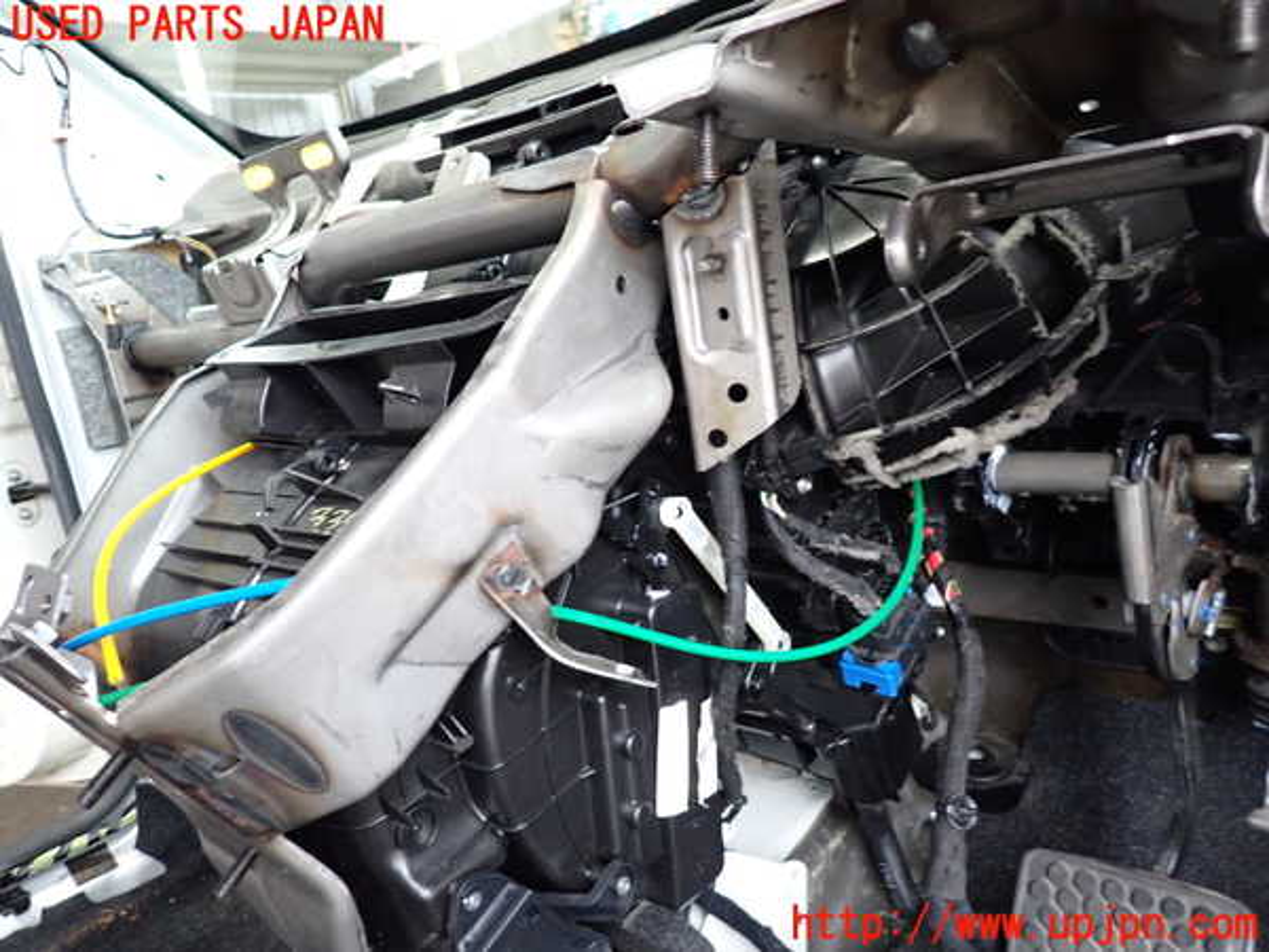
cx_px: 634
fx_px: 916
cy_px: 476
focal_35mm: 25
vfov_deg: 54.9
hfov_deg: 69.4
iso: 400
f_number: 2
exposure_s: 1/40
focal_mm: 4.5
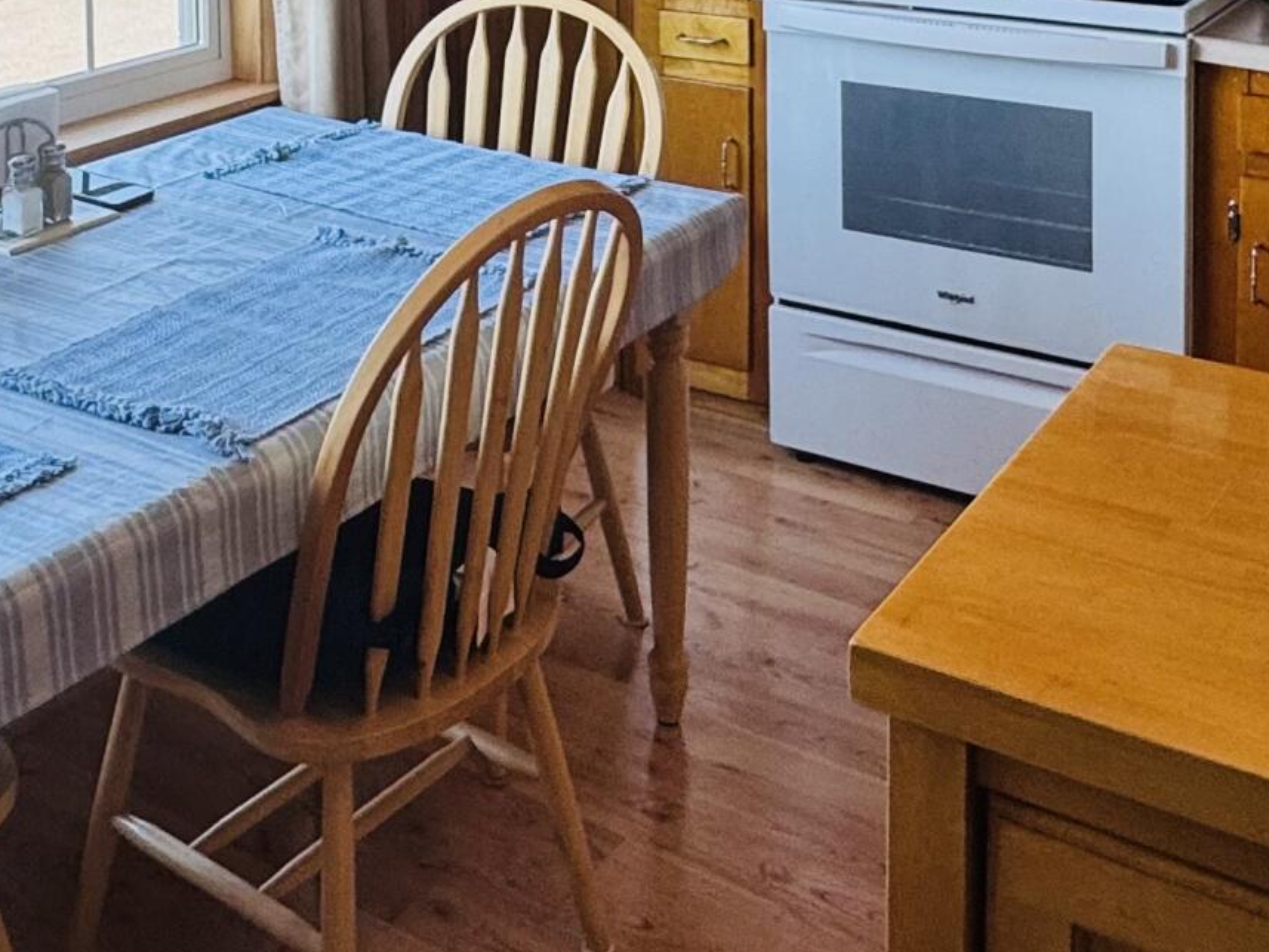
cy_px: -227
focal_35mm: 49
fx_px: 1797
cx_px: 543
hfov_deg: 38.8
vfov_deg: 26.1
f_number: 2.2
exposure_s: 1/120
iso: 80
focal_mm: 2.22
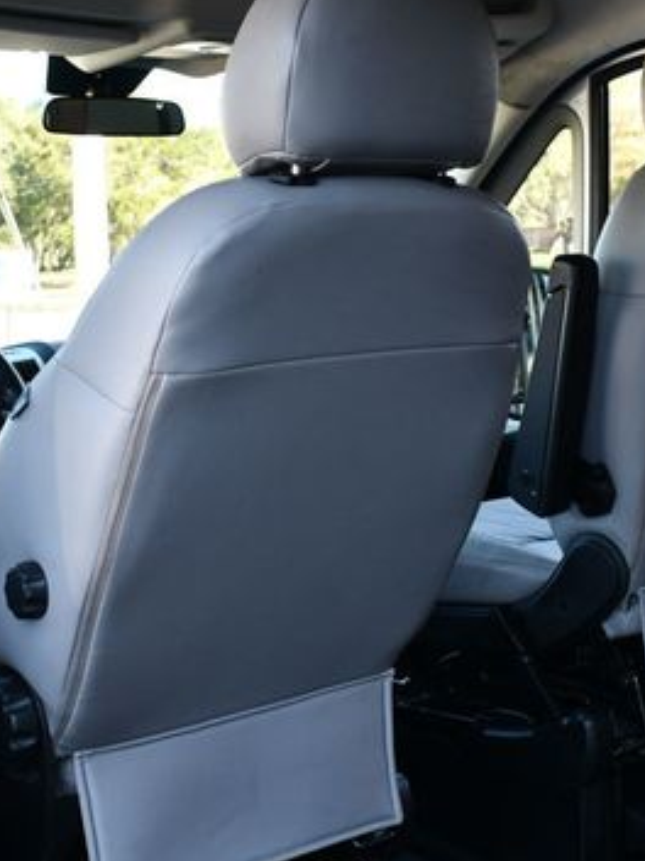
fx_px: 1565
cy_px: 386
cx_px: 371
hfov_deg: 23.3
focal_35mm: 63
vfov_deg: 30.7
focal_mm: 18
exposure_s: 1/250
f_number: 3.5
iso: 400
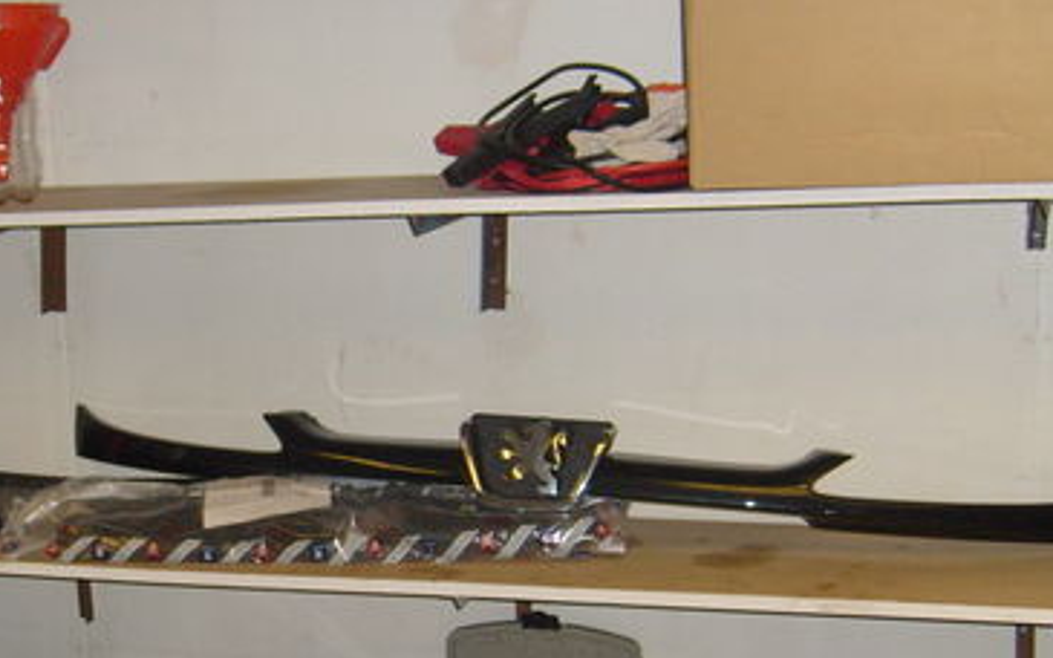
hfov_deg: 30.9
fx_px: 1865
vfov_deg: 19.9
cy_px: 479
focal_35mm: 65
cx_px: 251
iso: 100
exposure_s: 1/45
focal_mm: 5.8
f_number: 2.8
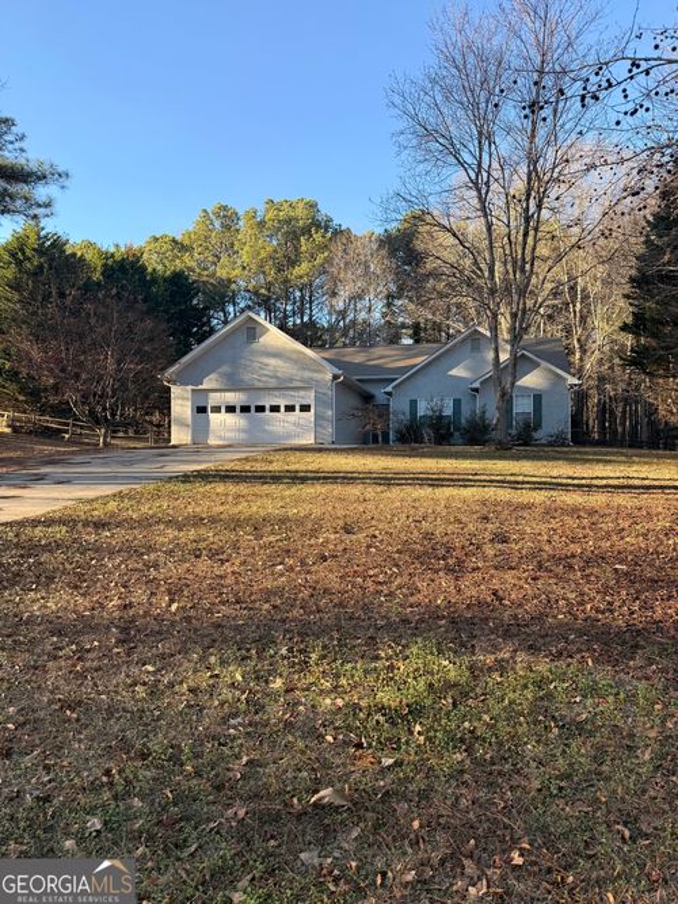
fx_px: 627
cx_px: 339
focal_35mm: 24
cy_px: 452
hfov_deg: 56.8
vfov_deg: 71.6
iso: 80
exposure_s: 1/780
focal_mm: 6.76
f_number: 1.78
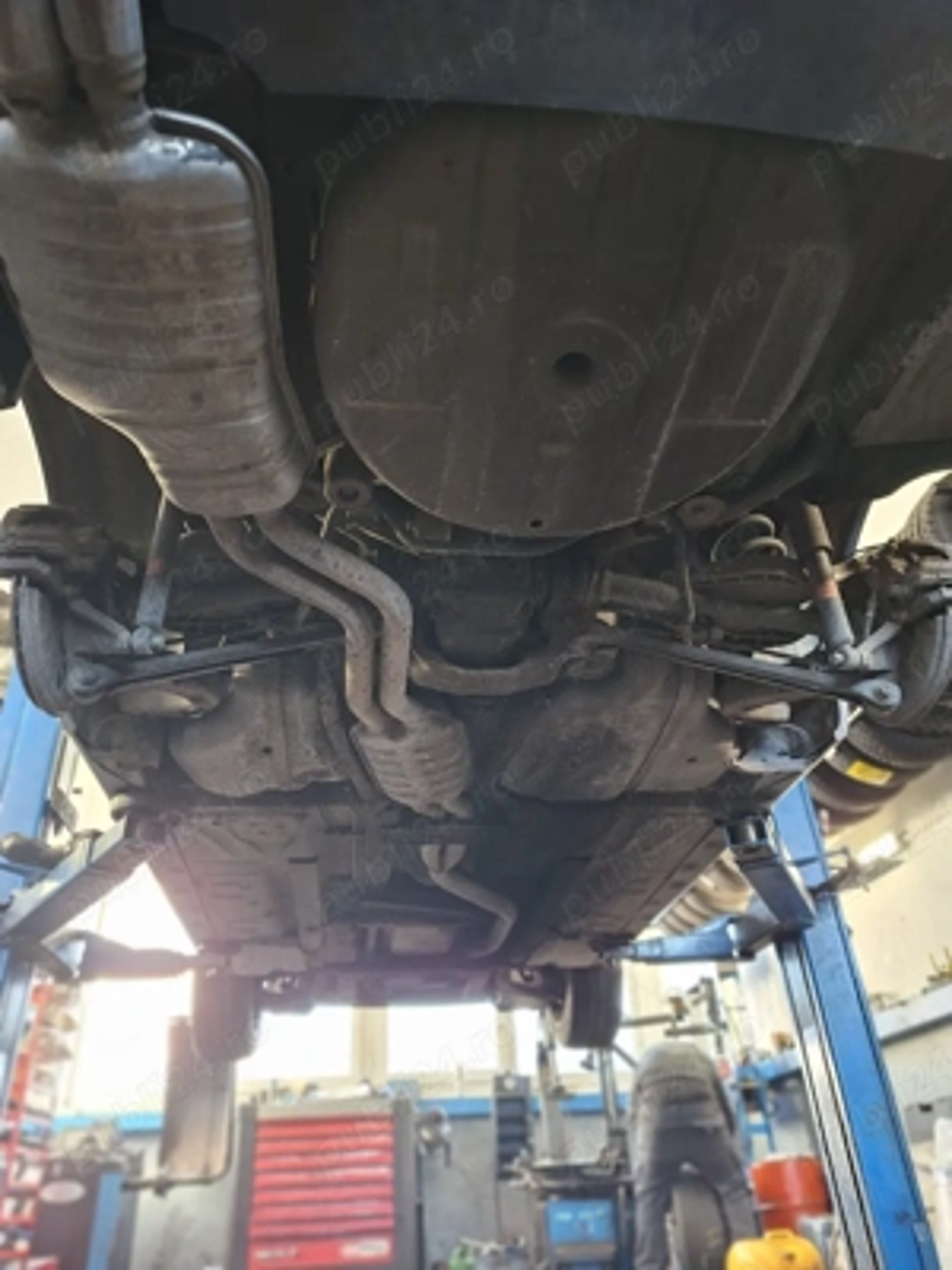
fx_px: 843
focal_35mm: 23
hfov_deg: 58.9
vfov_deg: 73.9
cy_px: 635
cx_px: 476
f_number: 1.8
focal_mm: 5.54
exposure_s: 1/33
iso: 250
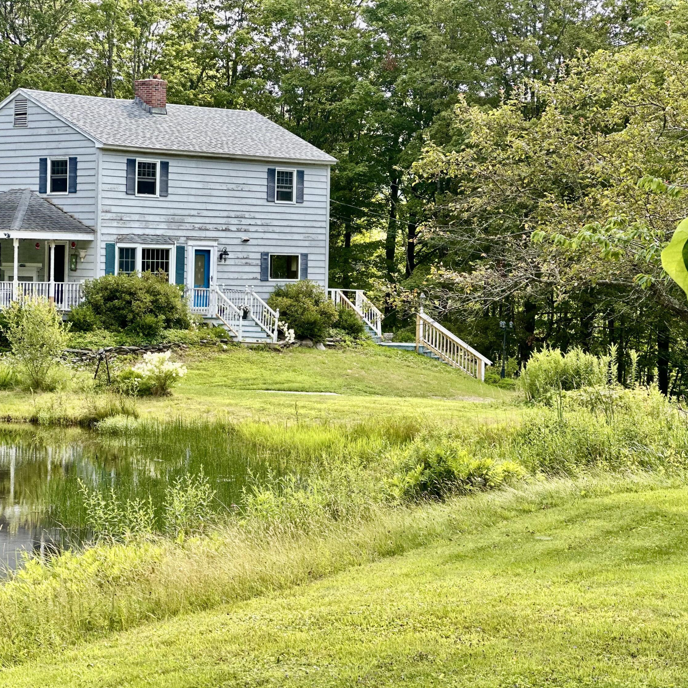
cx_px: 299
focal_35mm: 91
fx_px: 2046
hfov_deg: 19.1
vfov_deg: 19.1
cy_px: 345
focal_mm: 9
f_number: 2.8
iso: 32
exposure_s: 1/121
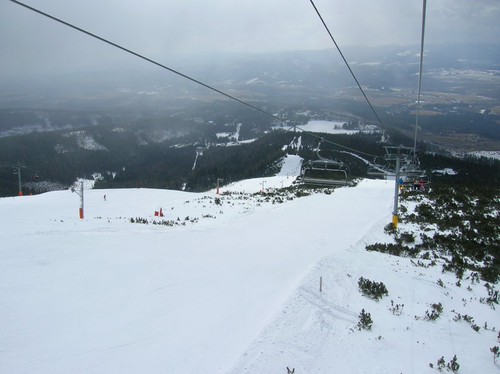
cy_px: 187
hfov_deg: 54.0
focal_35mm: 34
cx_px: 250
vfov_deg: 41.8
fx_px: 491
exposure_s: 1/1014
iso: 50
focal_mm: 5.7
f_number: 4.9
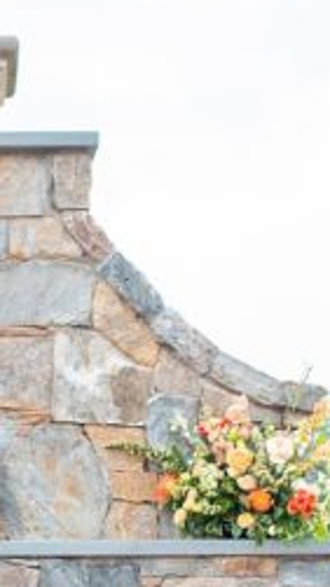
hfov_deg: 5.6
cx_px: -101
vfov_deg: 10.0
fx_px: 3332
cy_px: 571
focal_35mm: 214
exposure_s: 1/250
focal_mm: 50
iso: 500
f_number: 3.2
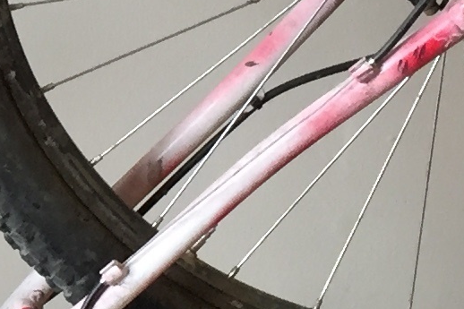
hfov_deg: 10.0
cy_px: -53
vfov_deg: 7.2
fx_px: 2448
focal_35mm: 190
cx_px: -477
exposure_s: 1/30
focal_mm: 4.15
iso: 64
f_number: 2.2
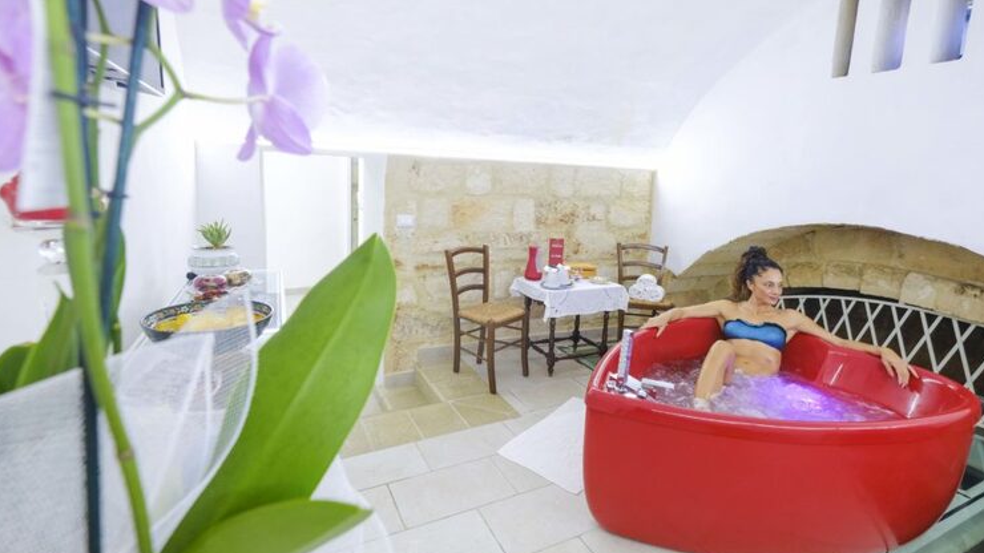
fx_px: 443
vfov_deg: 63.7
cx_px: 503
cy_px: 247
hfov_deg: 95.9
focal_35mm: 17
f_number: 4
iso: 1000
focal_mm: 10
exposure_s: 1/100
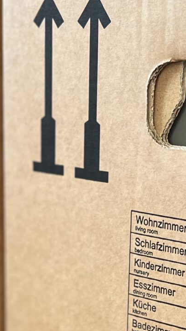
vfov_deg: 20.6
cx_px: 123
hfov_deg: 12.0
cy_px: 310
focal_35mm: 101
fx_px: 885
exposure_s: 1/121
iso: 64
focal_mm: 5.7
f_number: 1.5
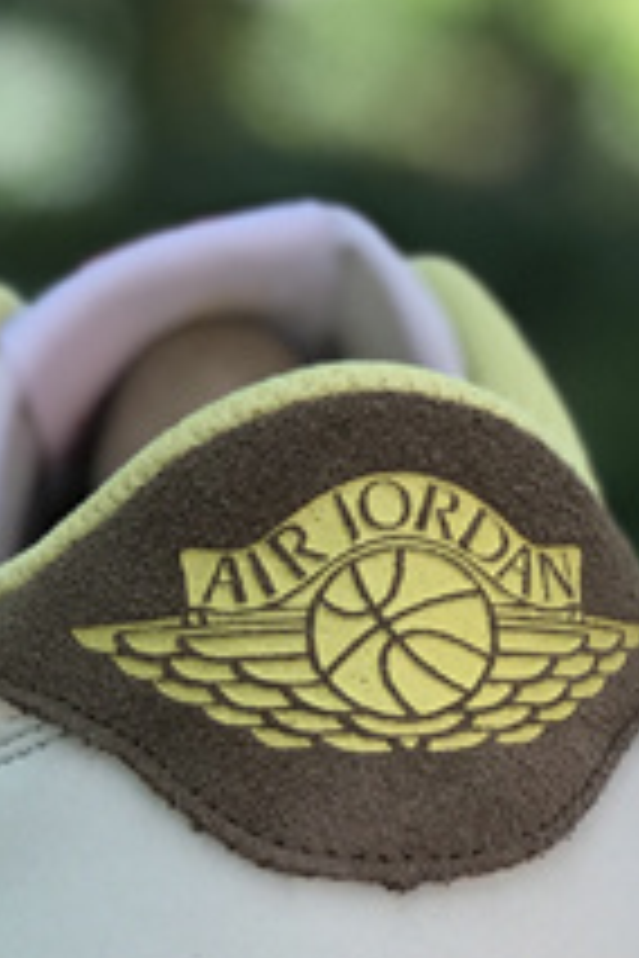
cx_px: 936
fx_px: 5484
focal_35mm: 206
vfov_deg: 10.0
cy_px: 762
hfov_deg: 6.6
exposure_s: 1/109
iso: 20
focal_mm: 6.6
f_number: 2.8
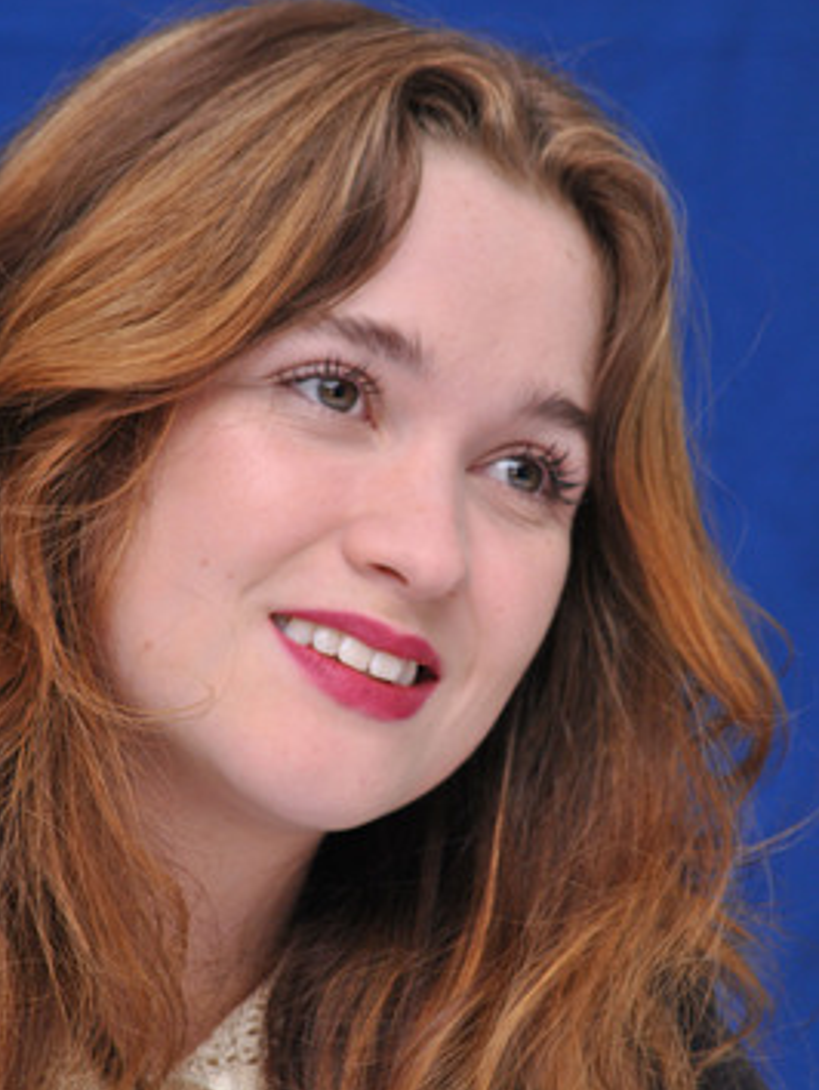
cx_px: 410
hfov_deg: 4.6
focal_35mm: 326
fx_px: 10272
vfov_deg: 6.1
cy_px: 579
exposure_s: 1/160
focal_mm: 200
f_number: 10
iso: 400
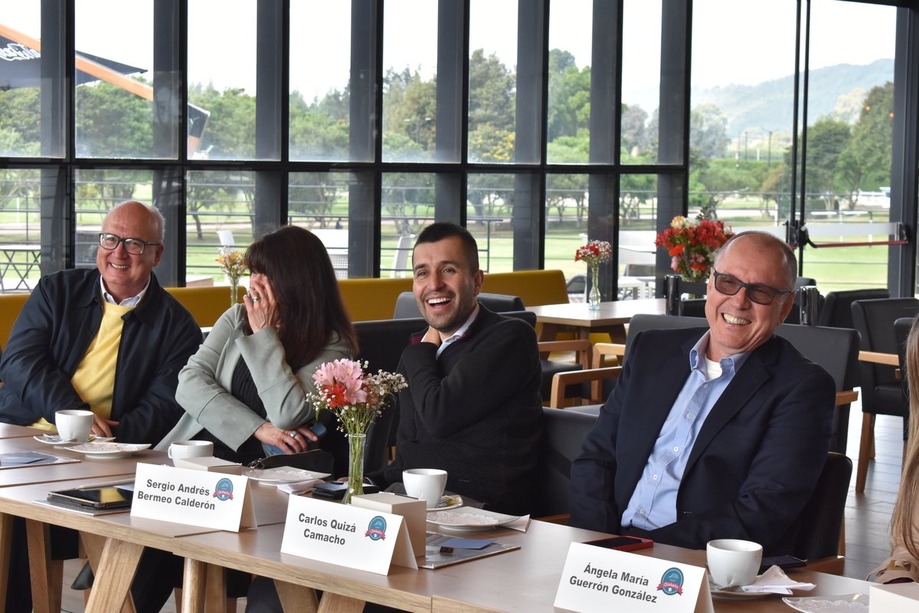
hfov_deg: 24.6
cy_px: 306
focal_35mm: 82
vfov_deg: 16.6
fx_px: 2106
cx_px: 460
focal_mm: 55
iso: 800
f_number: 8
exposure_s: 1/250
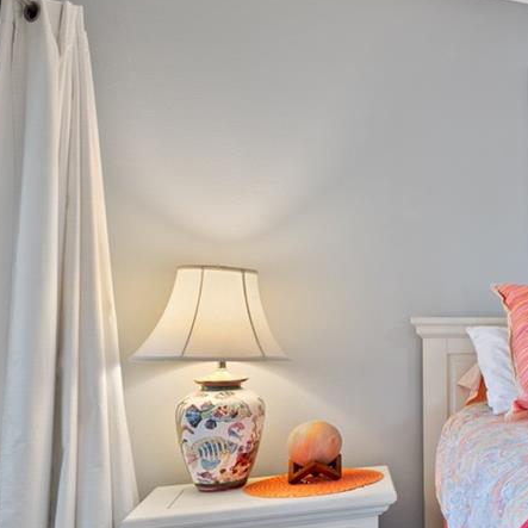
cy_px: 316
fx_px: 742
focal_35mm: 43
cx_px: 765
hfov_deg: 28.2
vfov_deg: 39.0
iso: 250
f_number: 9
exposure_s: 1/1.67
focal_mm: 14
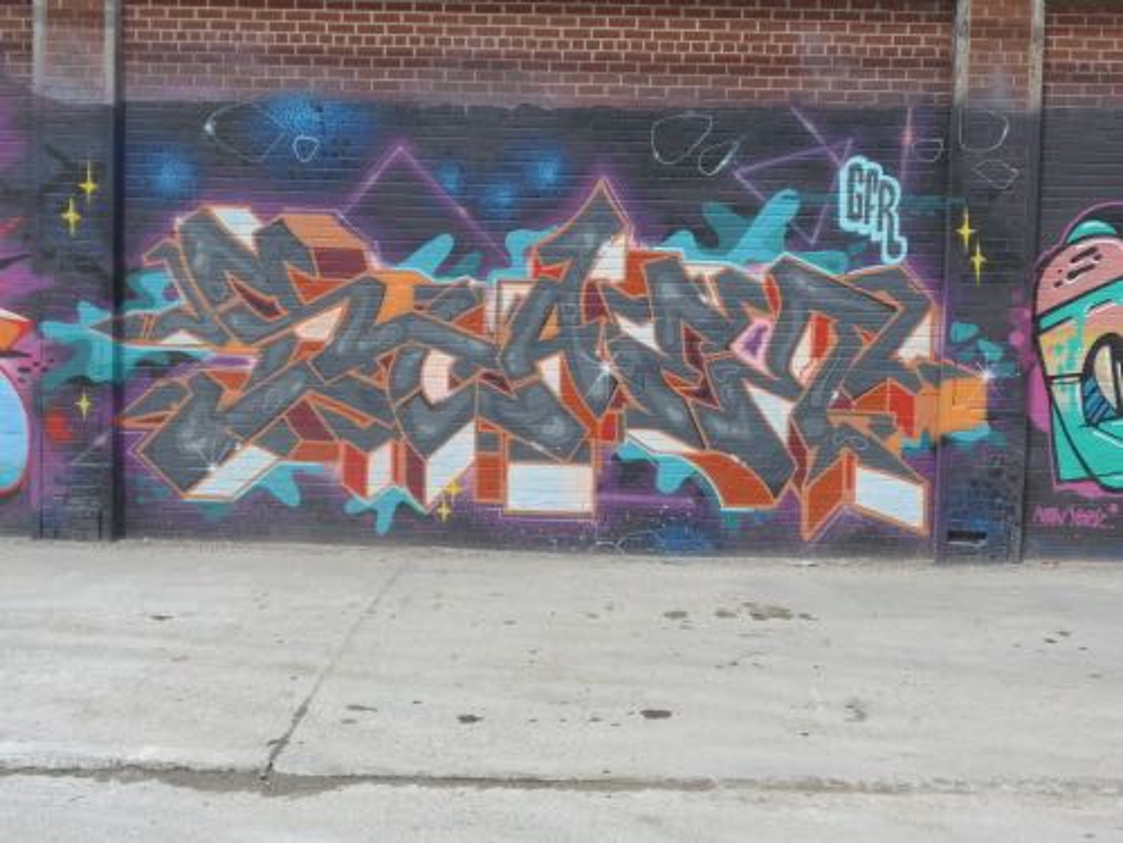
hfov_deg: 42.9
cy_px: 422
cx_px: 562
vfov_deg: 32.9
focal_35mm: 44
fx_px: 1427
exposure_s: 1/1600
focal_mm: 9
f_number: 2.8
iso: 80
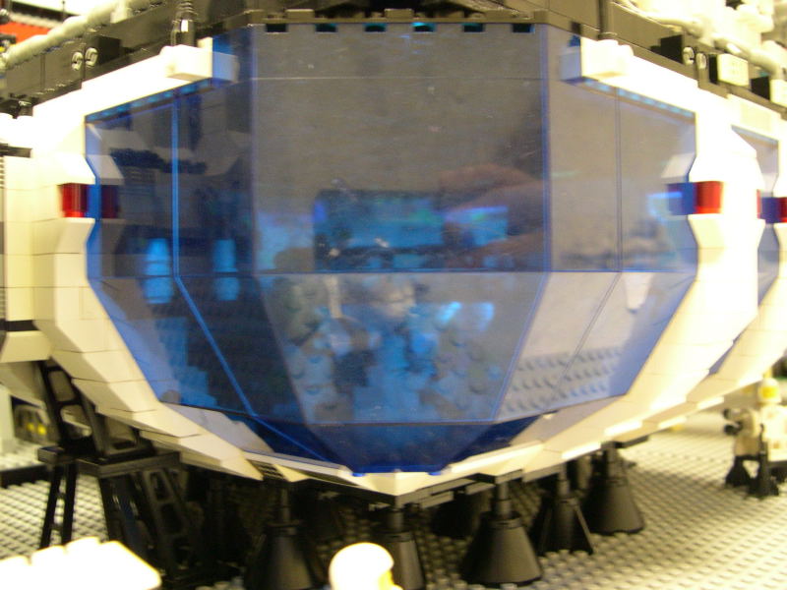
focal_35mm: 38
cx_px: 394
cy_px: 295
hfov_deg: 49.0
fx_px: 864
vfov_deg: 37.7
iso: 400
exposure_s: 1/6.3
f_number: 2.8
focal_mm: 8
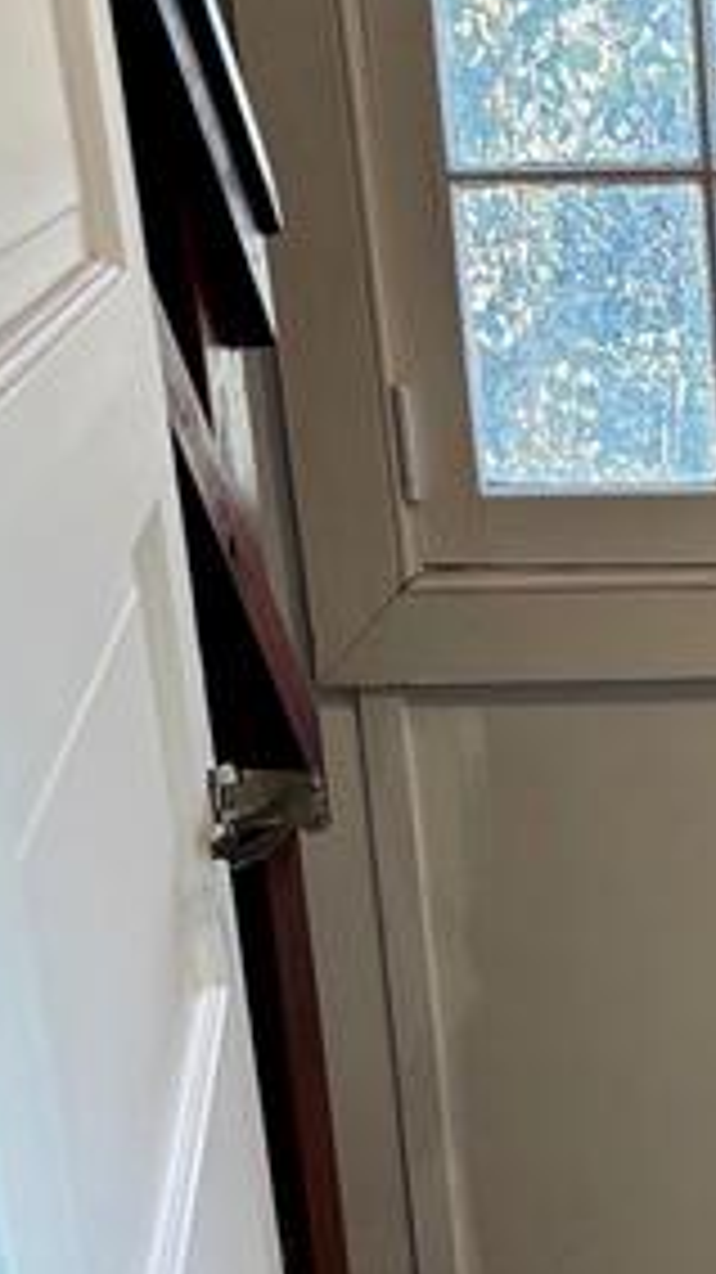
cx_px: 1247
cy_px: 932
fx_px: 2601
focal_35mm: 77
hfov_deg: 14.1
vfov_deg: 27.2
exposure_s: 1/120
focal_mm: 5.96
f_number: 1.6
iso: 100
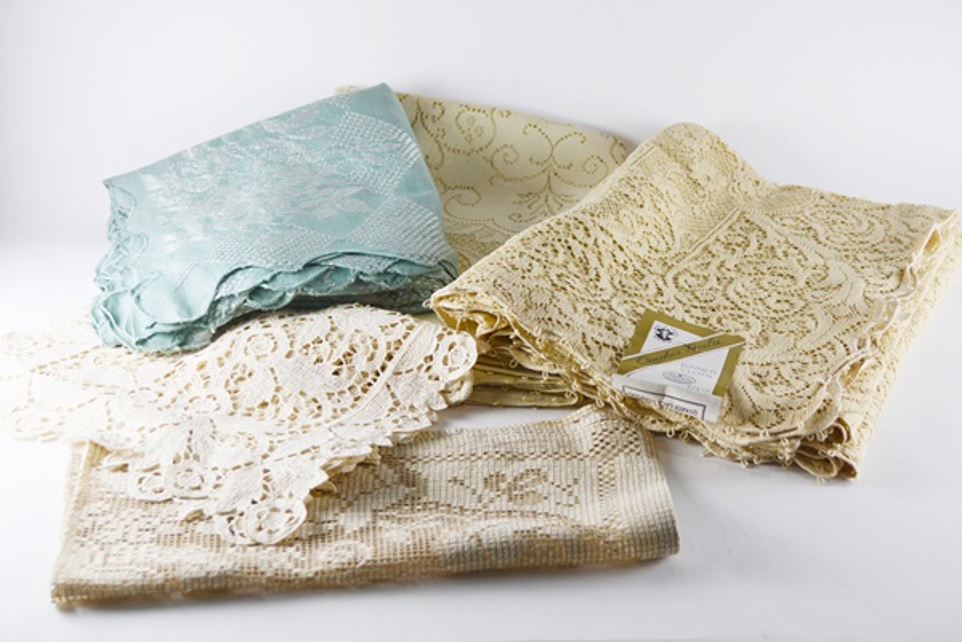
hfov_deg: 38.9
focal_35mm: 51
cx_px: 481
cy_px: 321
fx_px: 1363
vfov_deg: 26.5
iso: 200
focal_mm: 34
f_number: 6.3
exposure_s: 1/160
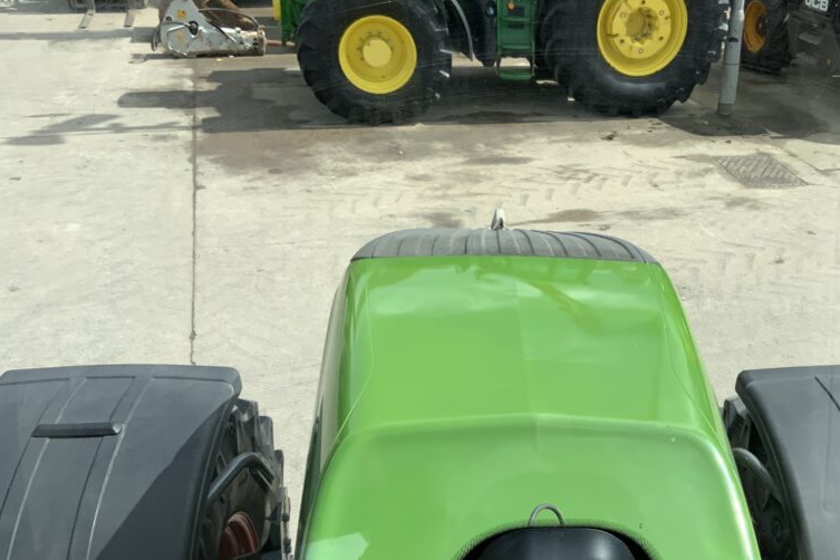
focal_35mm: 41
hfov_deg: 46.7
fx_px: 957
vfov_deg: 32.6
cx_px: 558
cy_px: 319
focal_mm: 3
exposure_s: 1/1451
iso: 16
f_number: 1.8
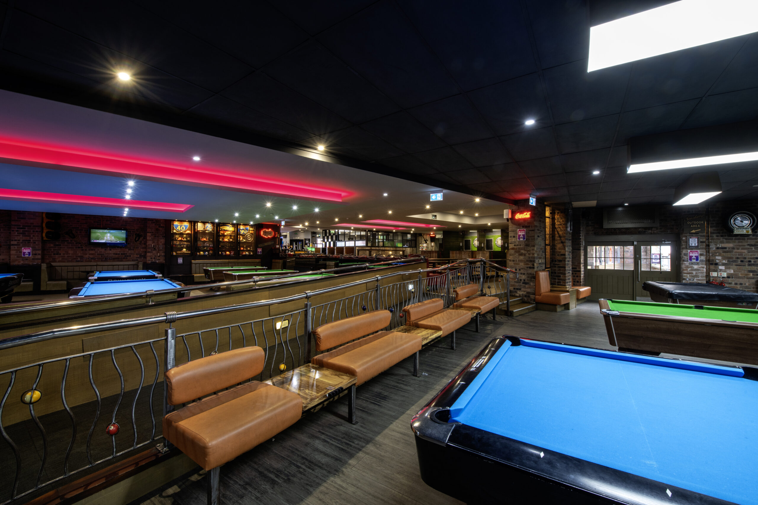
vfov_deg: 81.2
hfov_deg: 104.3
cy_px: 252
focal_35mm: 14
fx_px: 295
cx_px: 379
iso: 200
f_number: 16
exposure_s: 2
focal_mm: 14
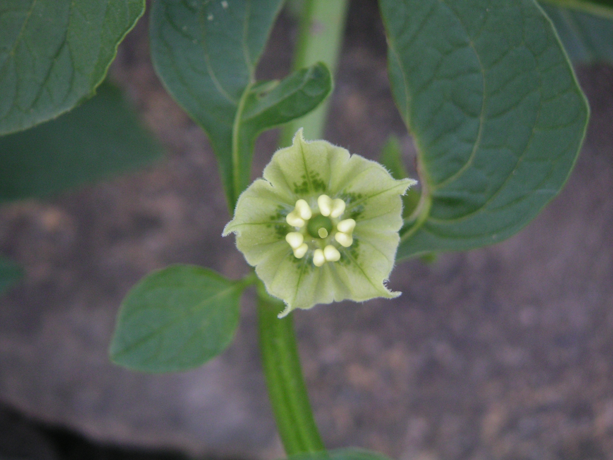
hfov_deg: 17.7
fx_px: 1966
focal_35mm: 111
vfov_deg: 13.3
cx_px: 306
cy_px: 230
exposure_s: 1/111
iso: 100
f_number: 3.6
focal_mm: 17.1
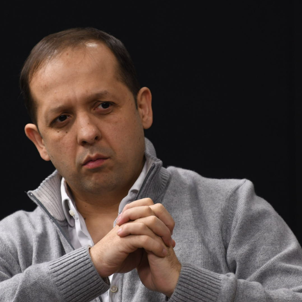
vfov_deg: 6.8
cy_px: 151
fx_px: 2527
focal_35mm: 256
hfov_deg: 6.8
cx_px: 142
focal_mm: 200
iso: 320
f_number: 3.2
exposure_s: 1/160
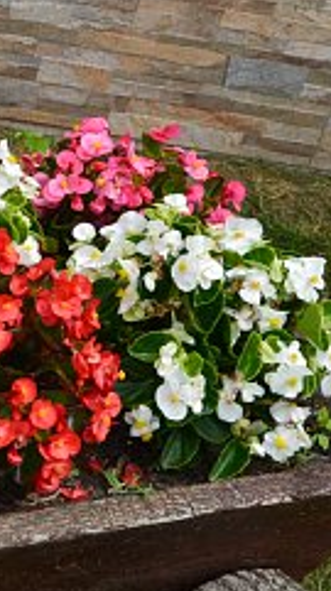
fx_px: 1471
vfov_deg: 22.5
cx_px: -253
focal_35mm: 94
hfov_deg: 11.9
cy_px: 162
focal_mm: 18
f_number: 7.1
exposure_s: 1/160
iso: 100
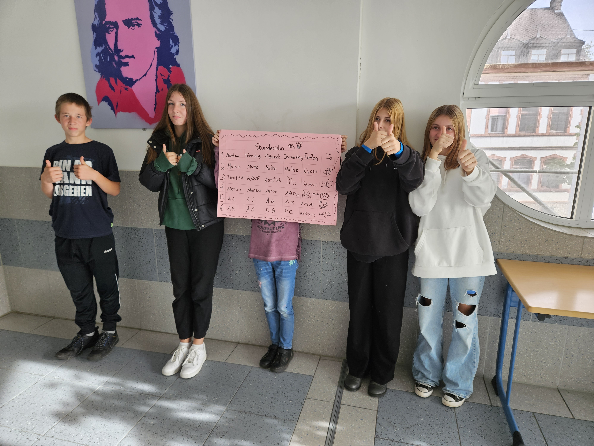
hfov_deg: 73.9
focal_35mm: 23
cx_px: 297
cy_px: 223
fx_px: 395
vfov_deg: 58.9
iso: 80
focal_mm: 5.4
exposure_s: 1/180
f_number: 1.8
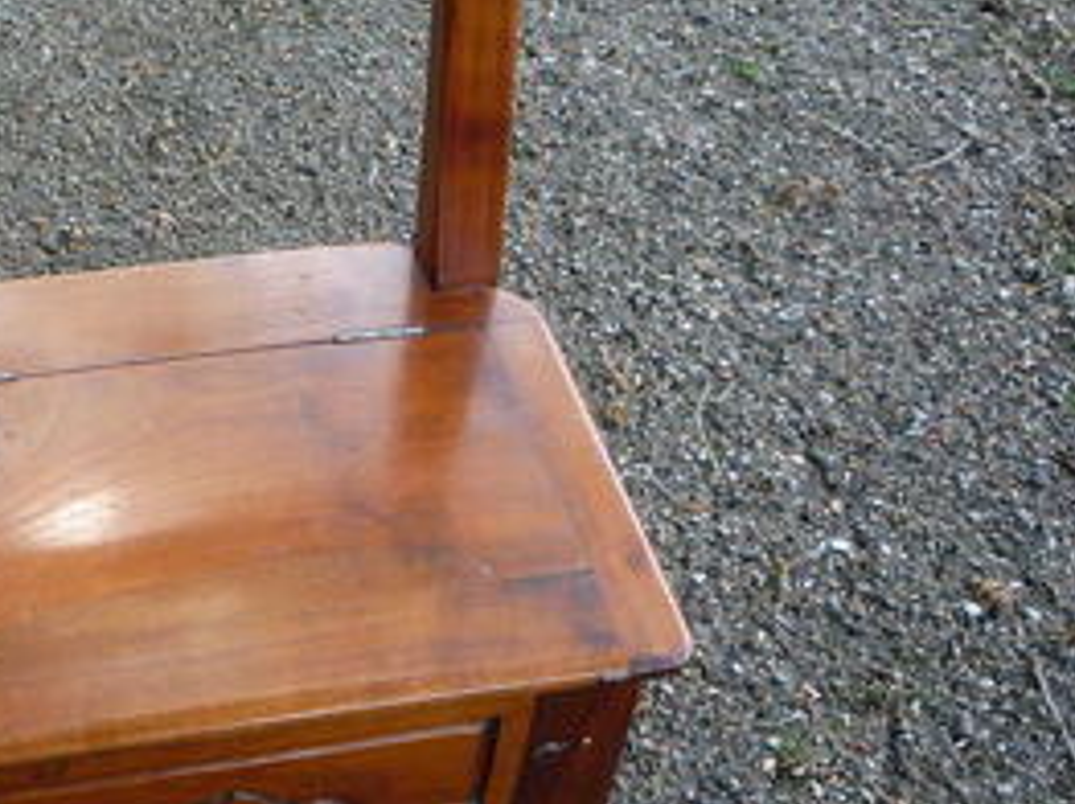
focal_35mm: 55
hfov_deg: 34.0
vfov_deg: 26.5
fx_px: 1706
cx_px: 234
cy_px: 365
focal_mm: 5.2
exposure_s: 1/50
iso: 100
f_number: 3.3
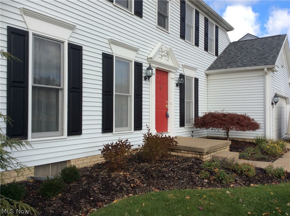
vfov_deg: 44.0
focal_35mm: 32
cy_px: 108
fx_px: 268
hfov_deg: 56.9
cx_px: 145
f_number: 2.4
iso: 32
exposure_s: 1/743
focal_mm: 3.3
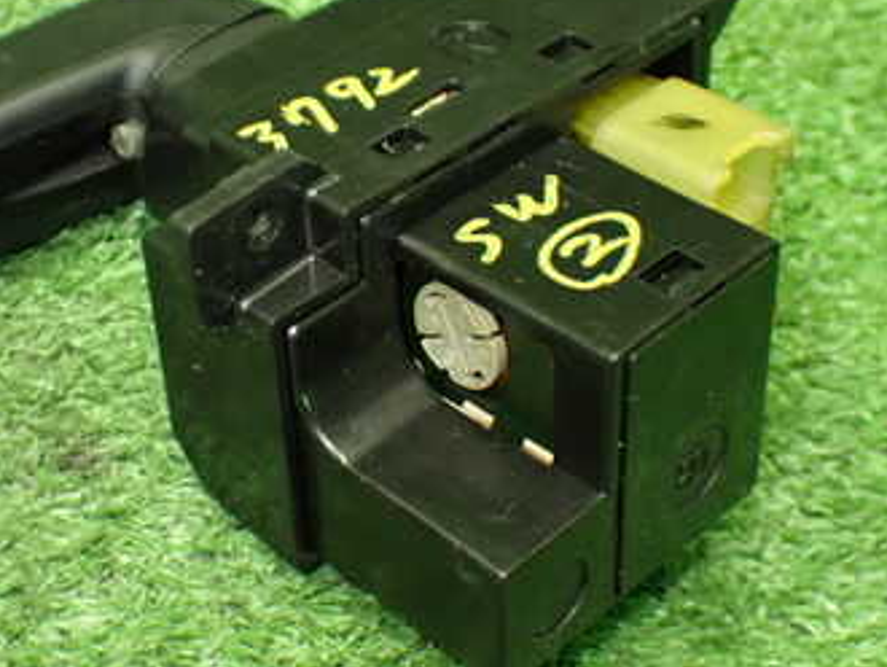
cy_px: 242
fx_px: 1769
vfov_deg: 21.3
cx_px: 328
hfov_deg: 28.0
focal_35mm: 69
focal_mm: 6.83
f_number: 2.7
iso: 800
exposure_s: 1/60
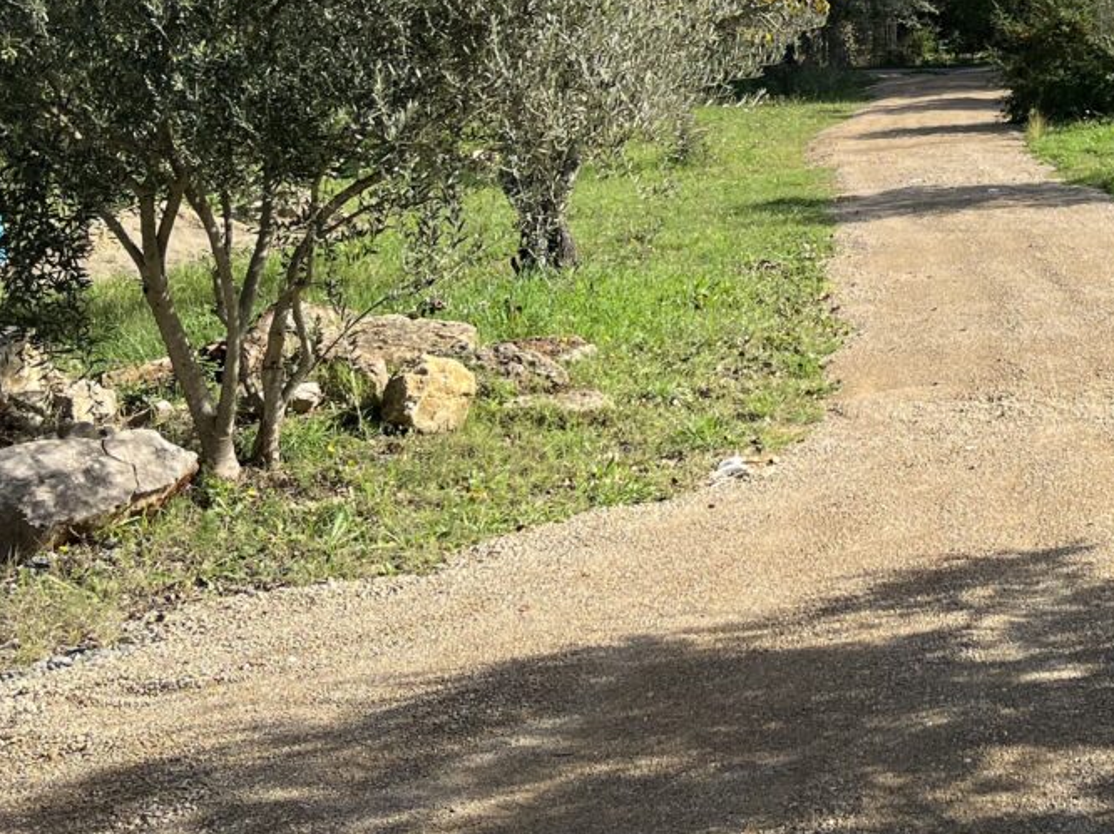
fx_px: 1930
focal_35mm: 60
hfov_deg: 31.2
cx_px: 923
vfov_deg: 23.9
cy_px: 140
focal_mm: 5.1
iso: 50
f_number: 1.6
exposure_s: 1/2571
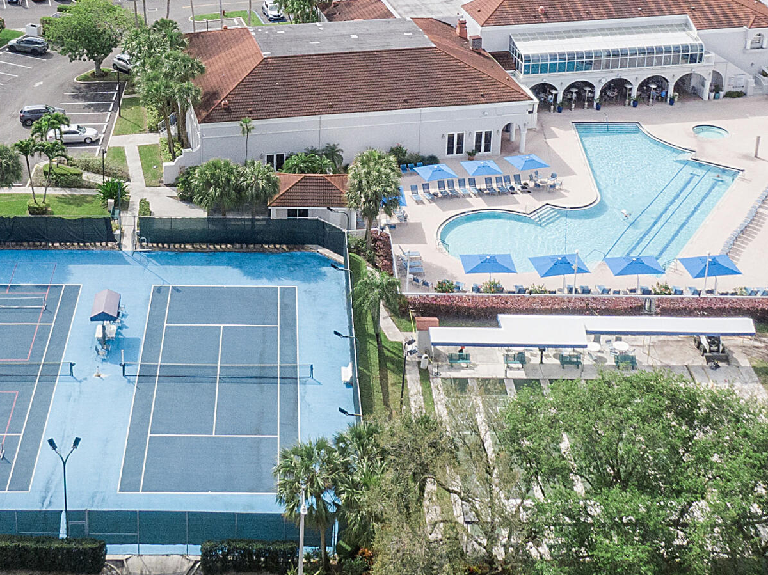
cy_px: 15
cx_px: 275
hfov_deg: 32.0
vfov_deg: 23.5
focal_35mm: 60
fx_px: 1331
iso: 100
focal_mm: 4.39
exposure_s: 1/1600
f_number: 2.8
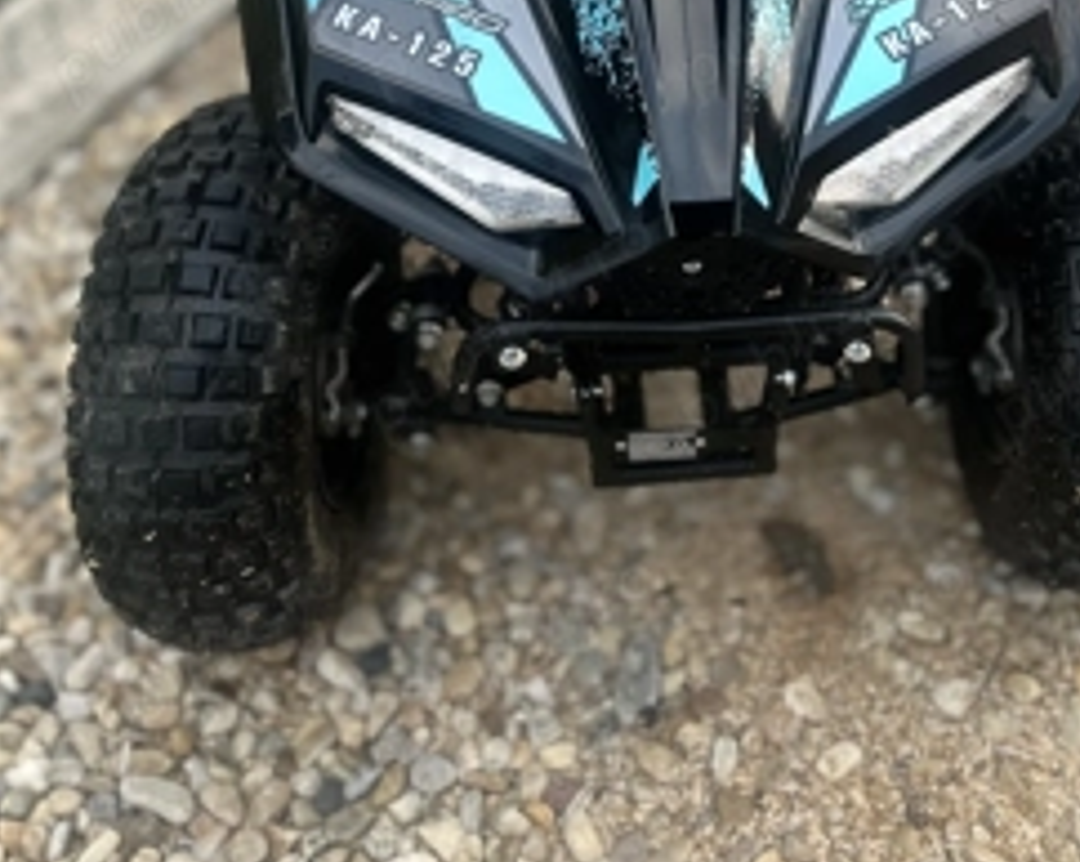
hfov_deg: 43.6
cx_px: 665
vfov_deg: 33.4
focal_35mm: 42
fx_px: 1341
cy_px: 58
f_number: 1.5
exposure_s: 1/121
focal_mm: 5.7
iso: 32
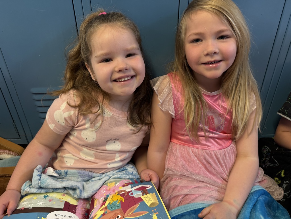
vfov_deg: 56.8
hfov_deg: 71.6
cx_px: 146
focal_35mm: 24
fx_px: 202
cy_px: 110
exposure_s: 1/60
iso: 250
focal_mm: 6.76
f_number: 1.78
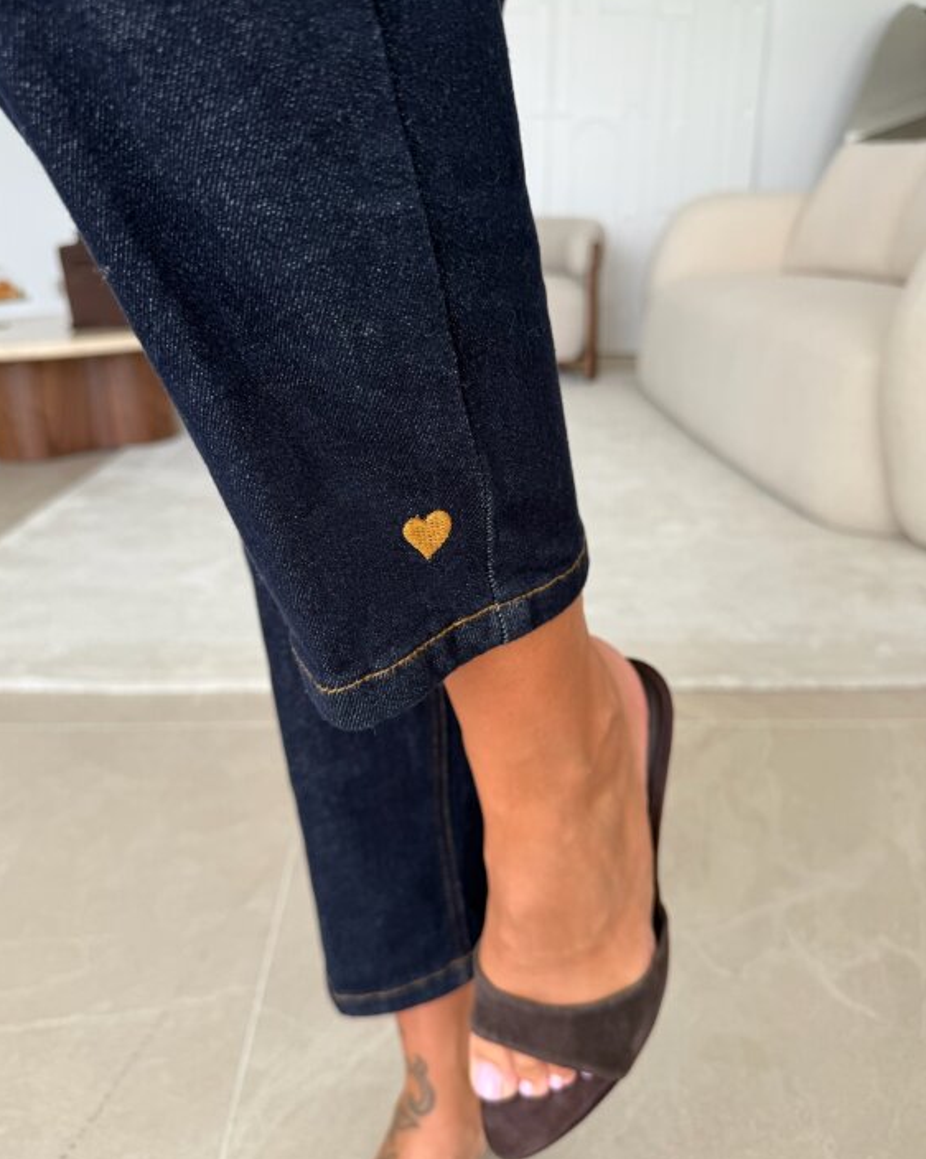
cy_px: 572
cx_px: 447
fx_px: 891
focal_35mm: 26
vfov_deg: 66.0
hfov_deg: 54.9
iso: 64
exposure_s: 1/121
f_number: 1.78
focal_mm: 6.76
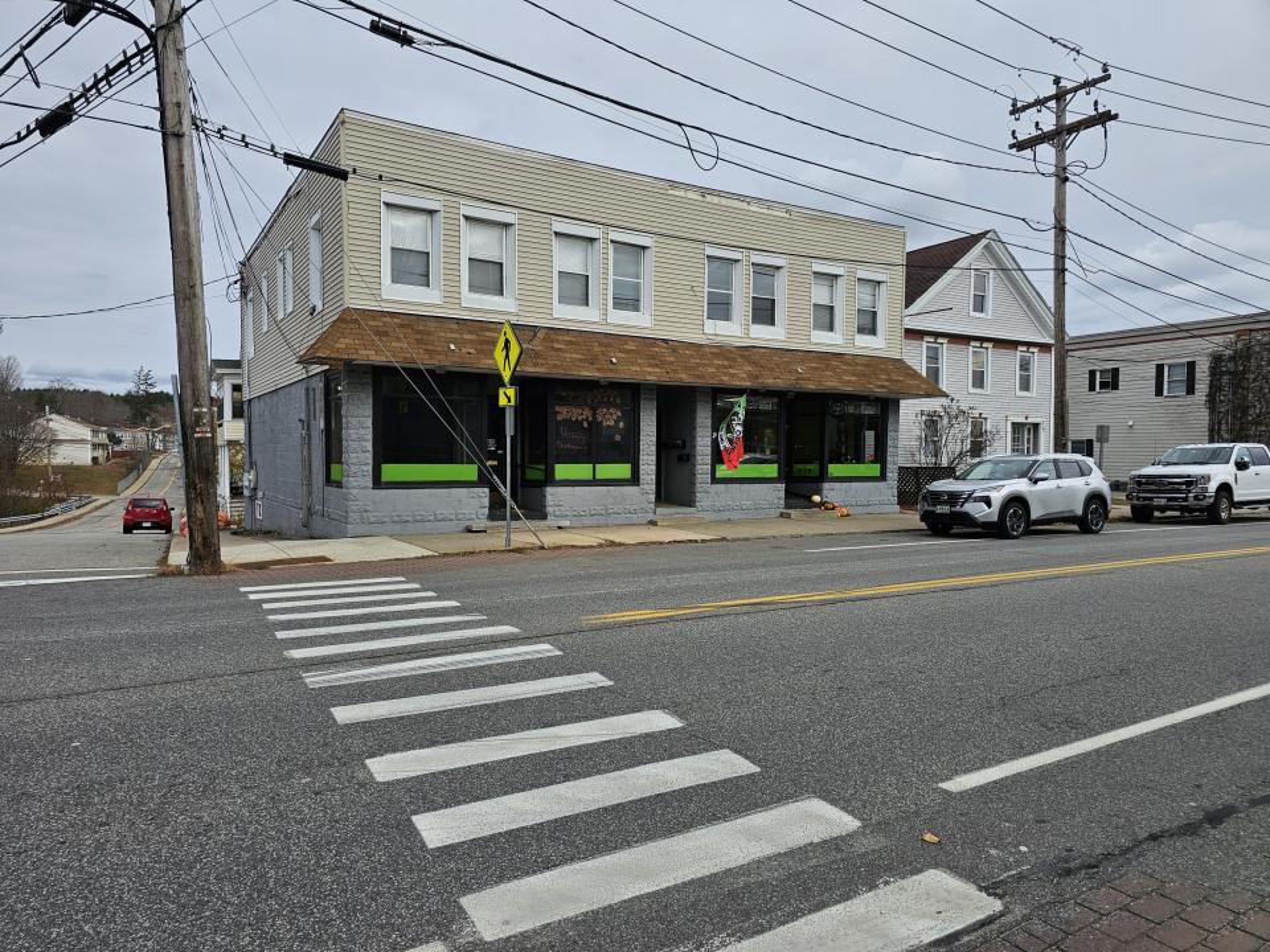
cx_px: 635
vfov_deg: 58.9
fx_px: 844
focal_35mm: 23
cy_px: 476
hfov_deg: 73.9
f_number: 1.7
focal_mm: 6.3
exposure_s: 1/1027
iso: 20
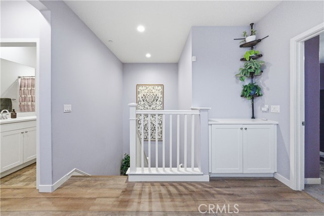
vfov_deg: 81.1
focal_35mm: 14
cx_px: 162
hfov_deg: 104.3
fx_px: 126
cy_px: 108
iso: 2000
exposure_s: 1/250
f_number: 5
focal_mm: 14
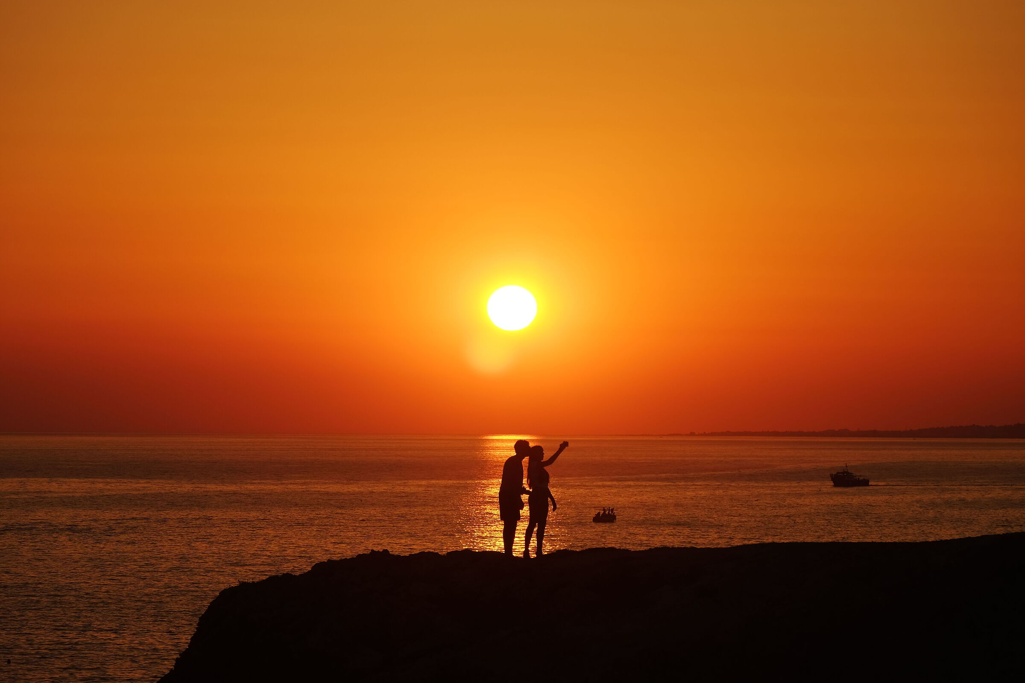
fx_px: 4698
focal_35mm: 165
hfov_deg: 12.5
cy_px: 342
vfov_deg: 8.3
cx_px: 512
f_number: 9
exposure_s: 1/420
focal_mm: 110
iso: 200
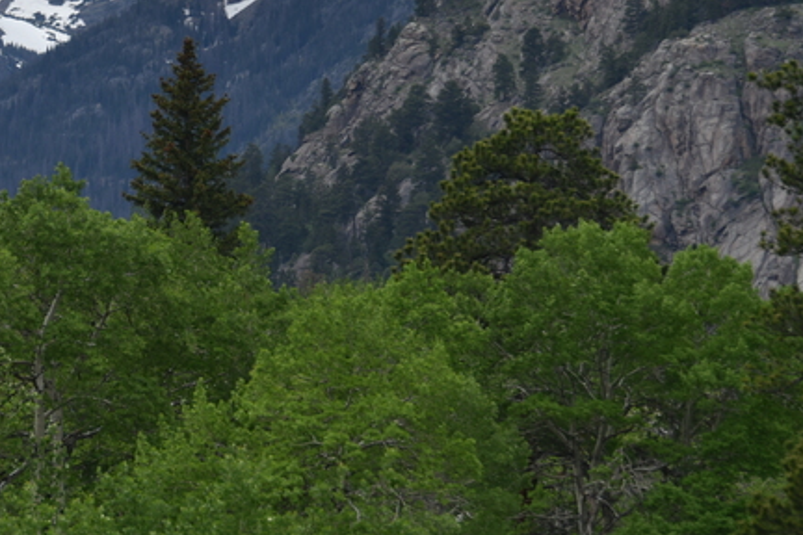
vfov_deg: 3.4
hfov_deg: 5.1
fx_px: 8922
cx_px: 4
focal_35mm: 400
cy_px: 156
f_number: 7.1
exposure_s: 1/320
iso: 100
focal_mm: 135
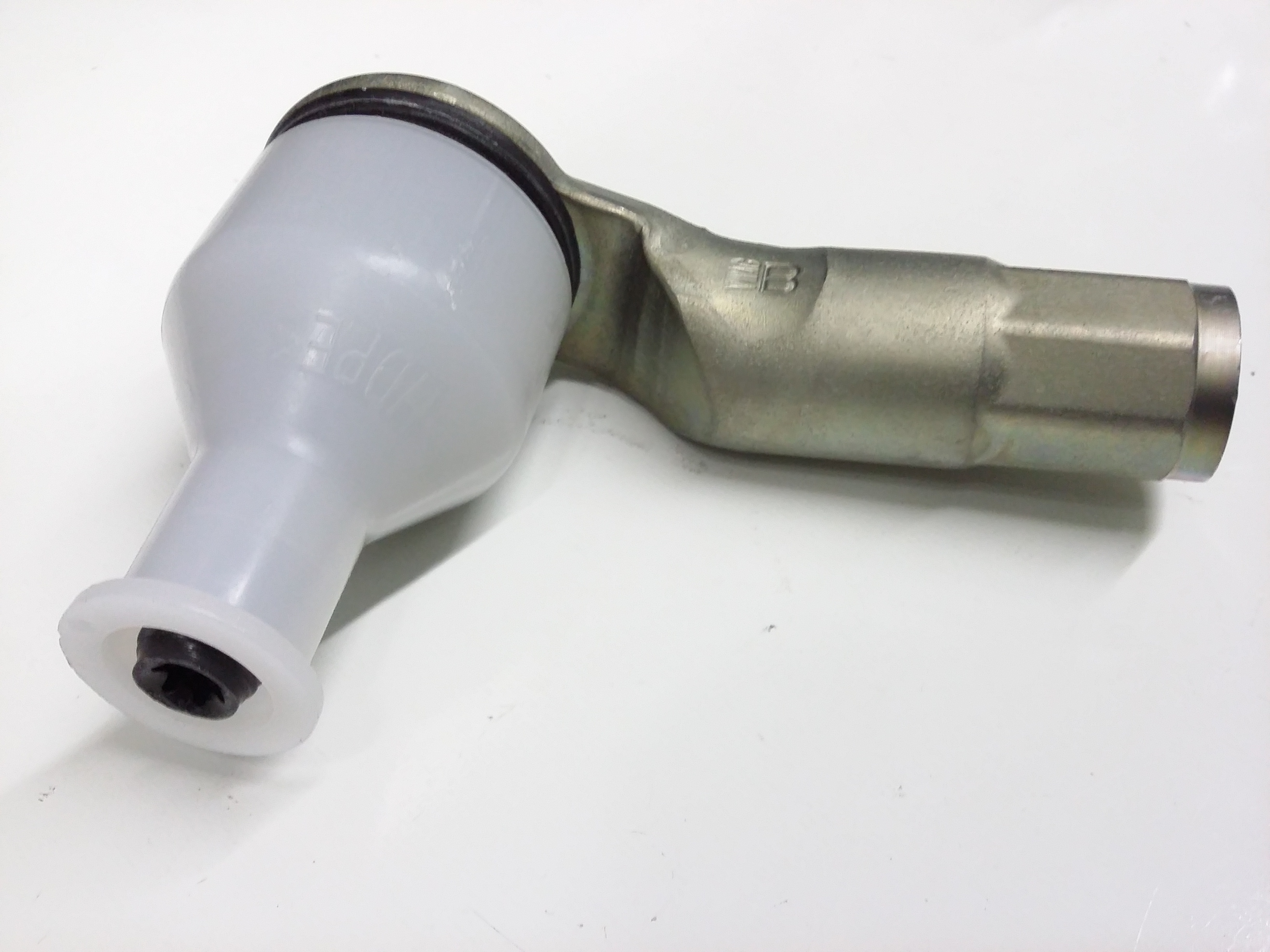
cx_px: 635
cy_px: 476
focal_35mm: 32
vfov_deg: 44.2
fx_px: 1174
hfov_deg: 56.8
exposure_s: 1/15
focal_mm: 3.4
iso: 160
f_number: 2.4
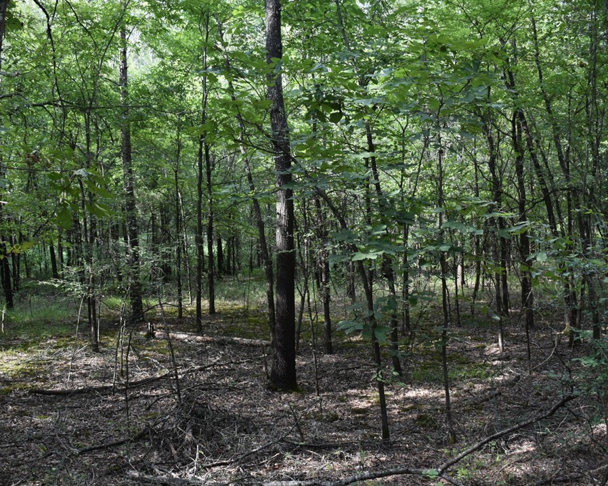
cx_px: 280
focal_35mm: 43
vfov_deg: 35.2
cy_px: 243
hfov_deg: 43.3
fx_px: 766
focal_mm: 25
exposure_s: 1/250
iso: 400
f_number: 5
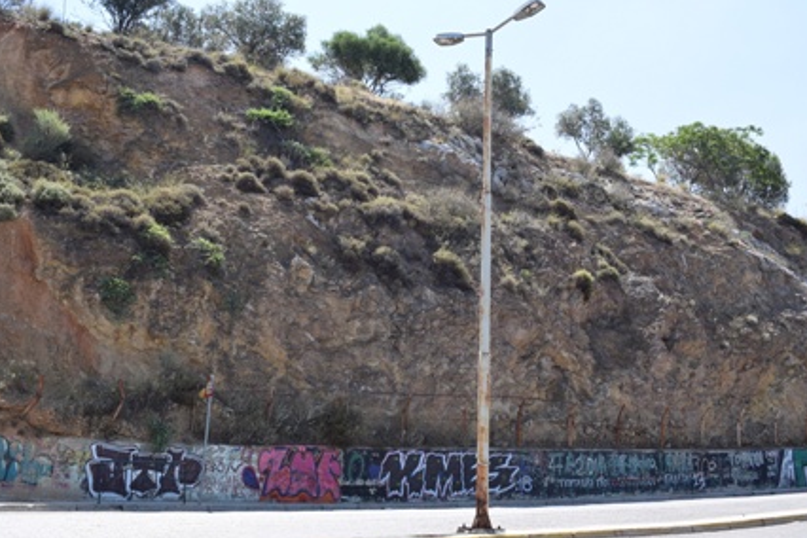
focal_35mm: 41
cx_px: 411
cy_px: 264
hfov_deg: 47.4
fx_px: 919
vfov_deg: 32.6
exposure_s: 1/200
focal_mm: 26
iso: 100
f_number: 7.1
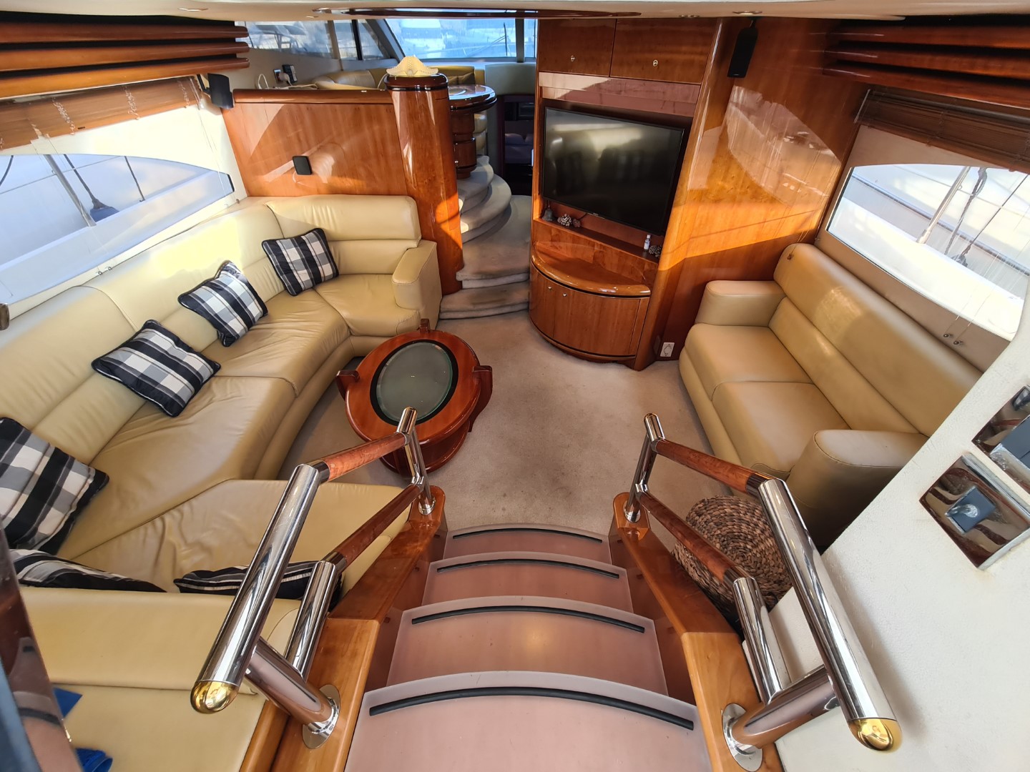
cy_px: 386
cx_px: 515
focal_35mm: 13
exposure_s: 1/50
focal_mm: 2.2
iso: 100
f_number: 2.2
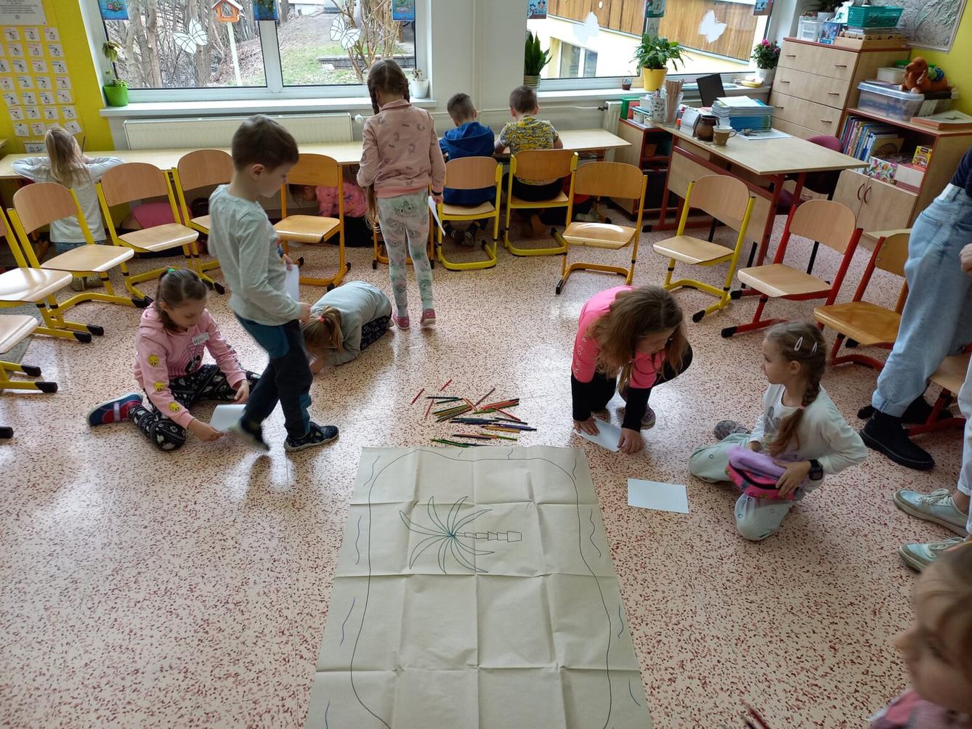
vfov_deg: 54.9
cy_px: 364
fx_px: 702
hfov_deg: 69.4
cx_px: 486
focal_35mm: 25
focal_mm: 4.65
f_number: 1.8
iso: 80
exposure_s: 1/50
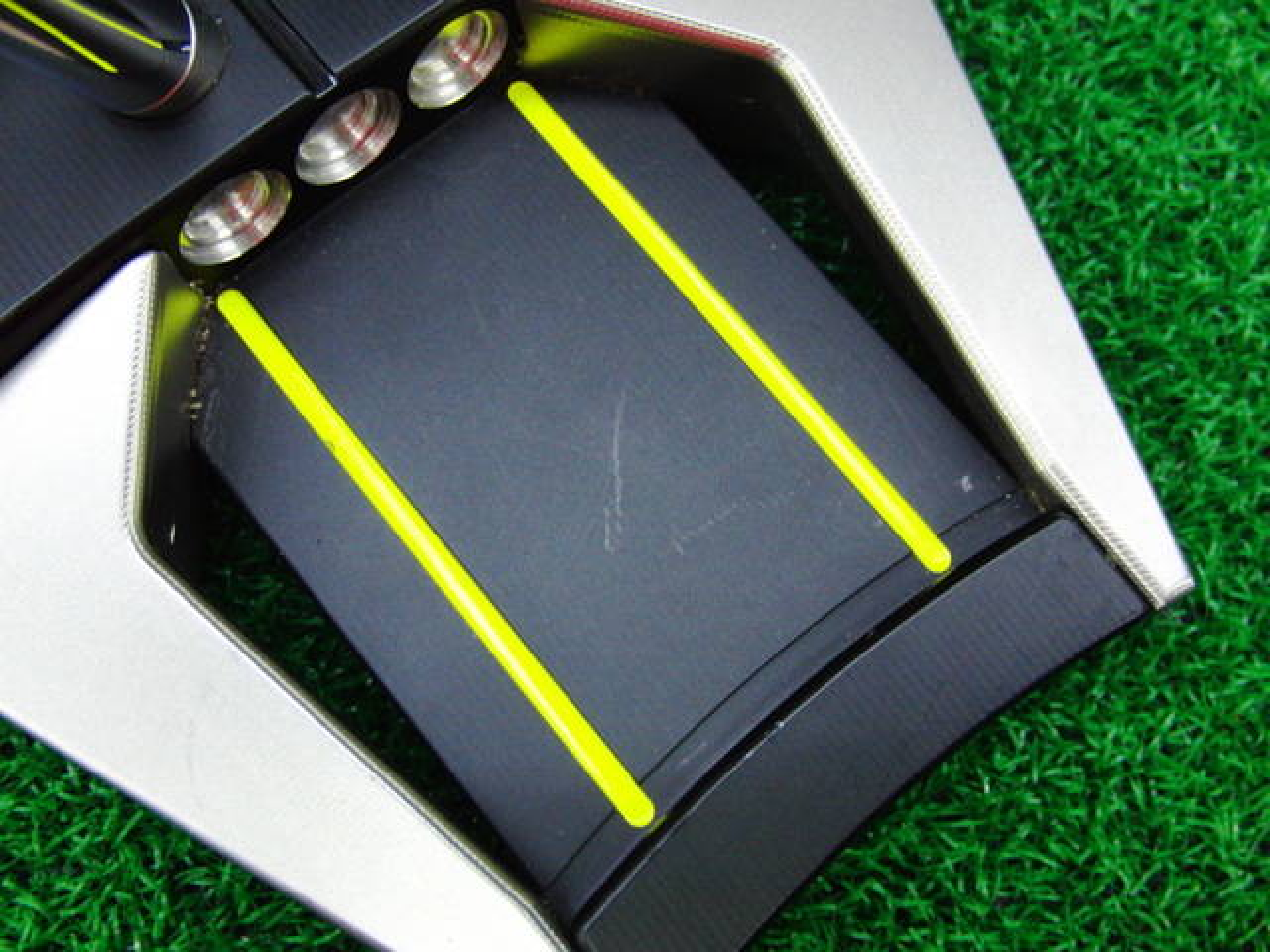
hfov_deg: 50.1
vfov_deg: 38.7
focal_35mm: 37
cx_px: 635
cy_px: 476
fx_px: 1357
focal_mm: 6.42
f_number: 3.6
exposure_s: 1/40
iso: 400
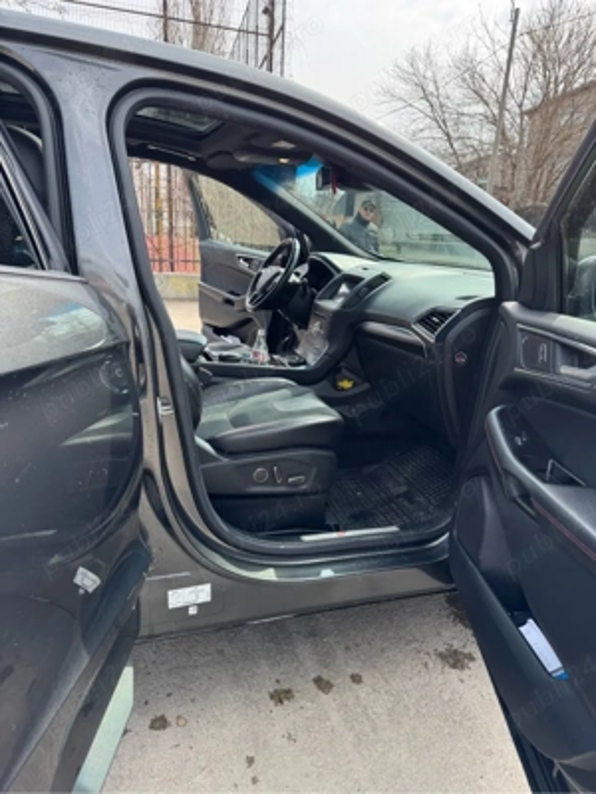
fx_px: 551
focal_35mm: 24
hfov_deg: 56.8
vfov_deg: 71.6
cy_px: 397
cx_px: 298
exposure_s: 1/876
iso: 80
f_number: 1.78
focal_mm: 6.76
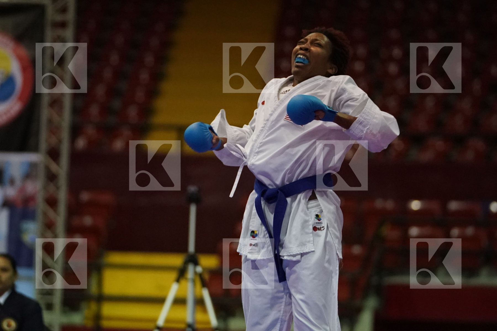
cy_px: 166
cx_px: 248
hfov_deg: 9.4
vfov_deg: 6.2
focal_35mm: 220
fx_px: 3037
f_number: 2.8
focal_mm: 147
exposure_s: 1/800
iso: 6400
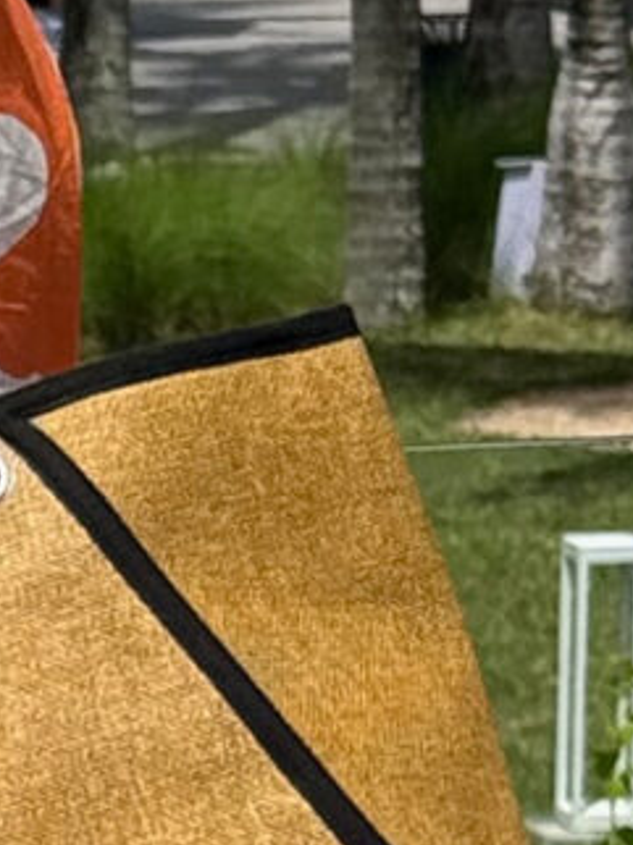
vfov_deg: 5.2
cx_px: -1261
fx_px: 9326
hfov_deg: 3.8
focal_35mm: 382
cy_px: 832
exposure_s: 1/11364
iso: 100
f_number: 1.78
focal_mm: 6.76
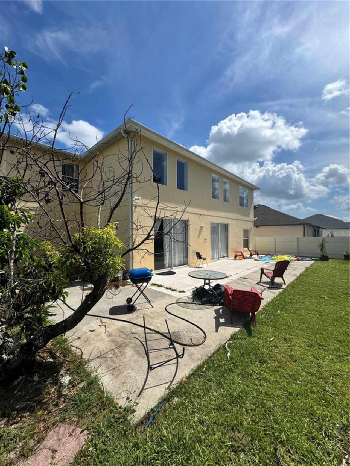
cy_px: 233
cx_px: 175
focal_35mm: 14
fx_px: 189
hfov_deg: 85.7
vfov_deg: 102.1
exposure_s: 1/3906
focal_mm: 2.22
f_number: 2.2
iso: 50
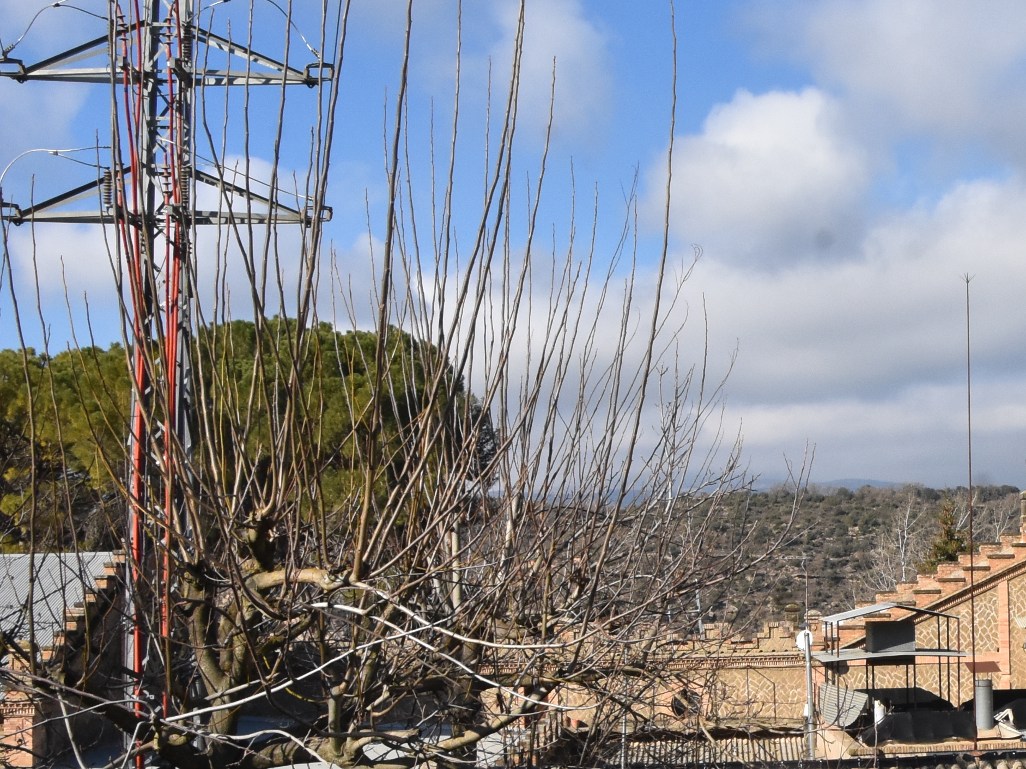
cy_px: 454
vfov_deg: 23.6
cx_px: 1079
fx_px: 1838
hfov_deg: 28.8
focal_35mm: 62
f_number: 14
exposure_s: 1/800
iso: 1000
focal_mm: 18
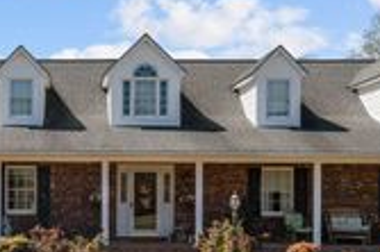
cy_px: 205
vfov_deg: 15.6
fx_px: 917
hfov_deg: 22.8
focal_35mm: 87
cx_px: 36
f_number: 8
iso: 250
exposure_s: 1/500
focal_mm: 29
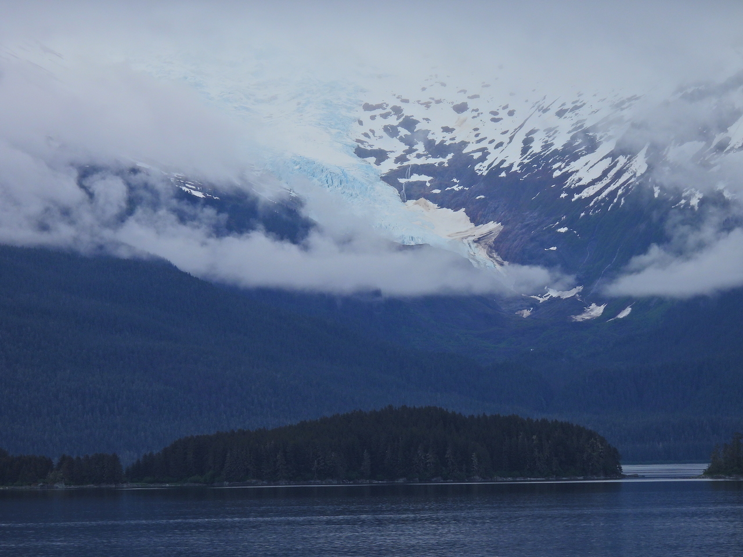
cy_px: 278
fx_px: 4722
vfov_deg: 6.8
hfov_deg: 9.0
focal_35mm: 220
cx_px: 372
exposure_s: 1/1000
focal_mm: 39.3
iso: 100
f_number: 4.5
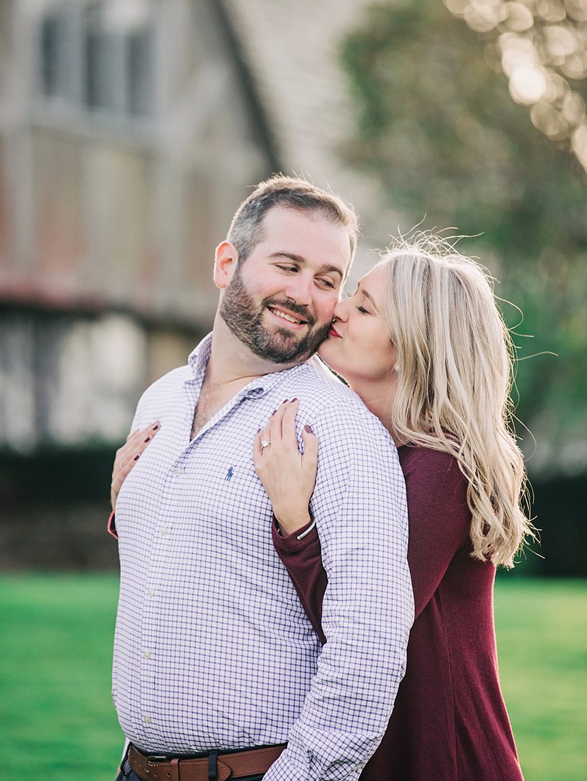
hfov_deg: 7.0
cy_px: 361
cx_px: 302
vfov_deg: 9.4
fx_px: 4768
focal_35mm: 211
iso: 640
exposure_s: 1/2000
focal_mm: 185
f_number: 2.8
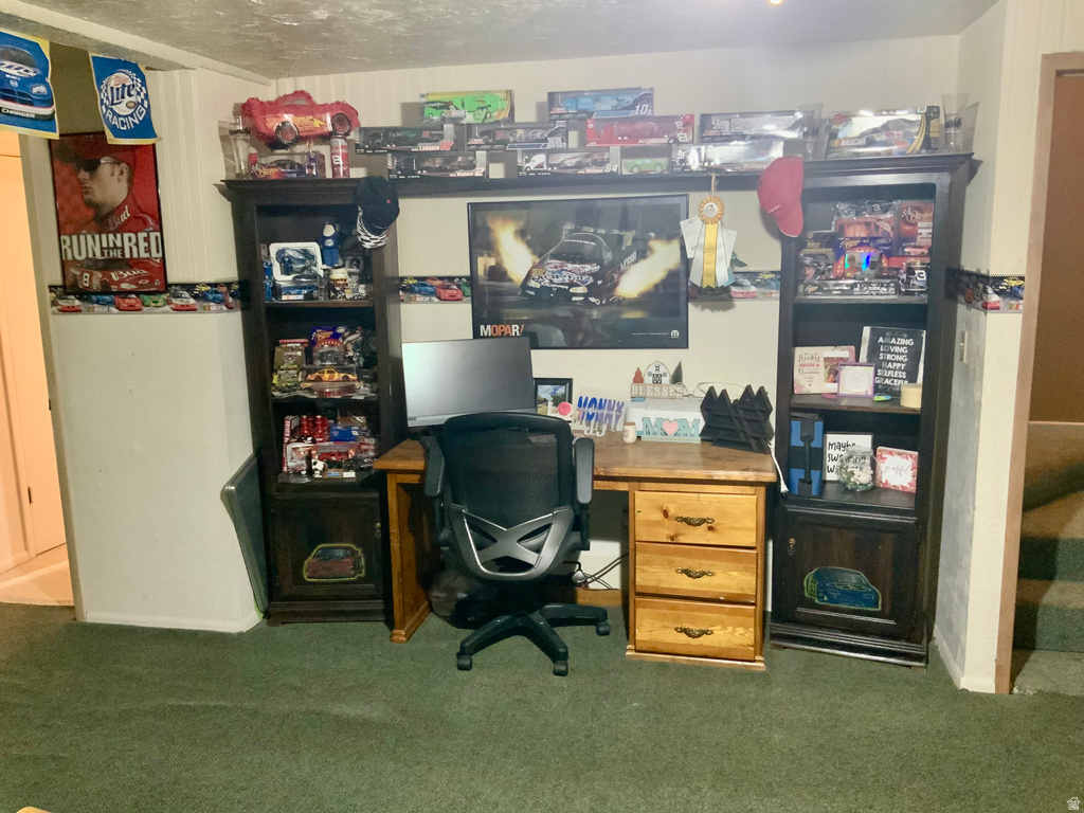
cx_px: 542
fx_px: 908
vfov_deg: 48.2
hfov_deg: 61.7
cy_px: 406
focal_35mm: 29
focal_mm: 3
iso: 320
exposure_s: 1/30
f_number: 1.8
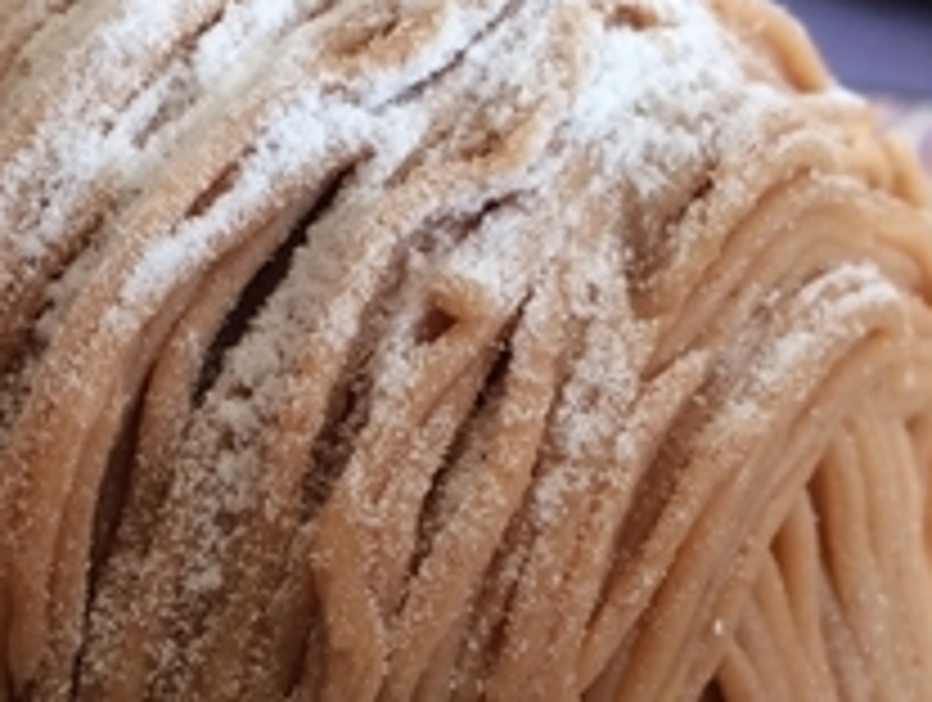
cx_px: 284
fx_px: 1699
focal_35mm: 63
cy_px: 567
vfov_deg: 23.0
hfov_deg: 30.4
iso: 40
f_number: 2.2
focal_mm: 4.15
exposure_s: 1/30
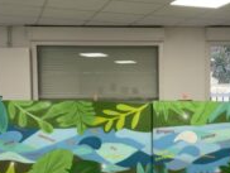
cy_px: 120
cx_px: 154
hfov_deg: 33.4
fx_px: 379
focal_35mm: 57
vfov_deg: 25.5
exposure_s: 1/100
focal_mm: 4.2
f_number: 1.6
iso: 80
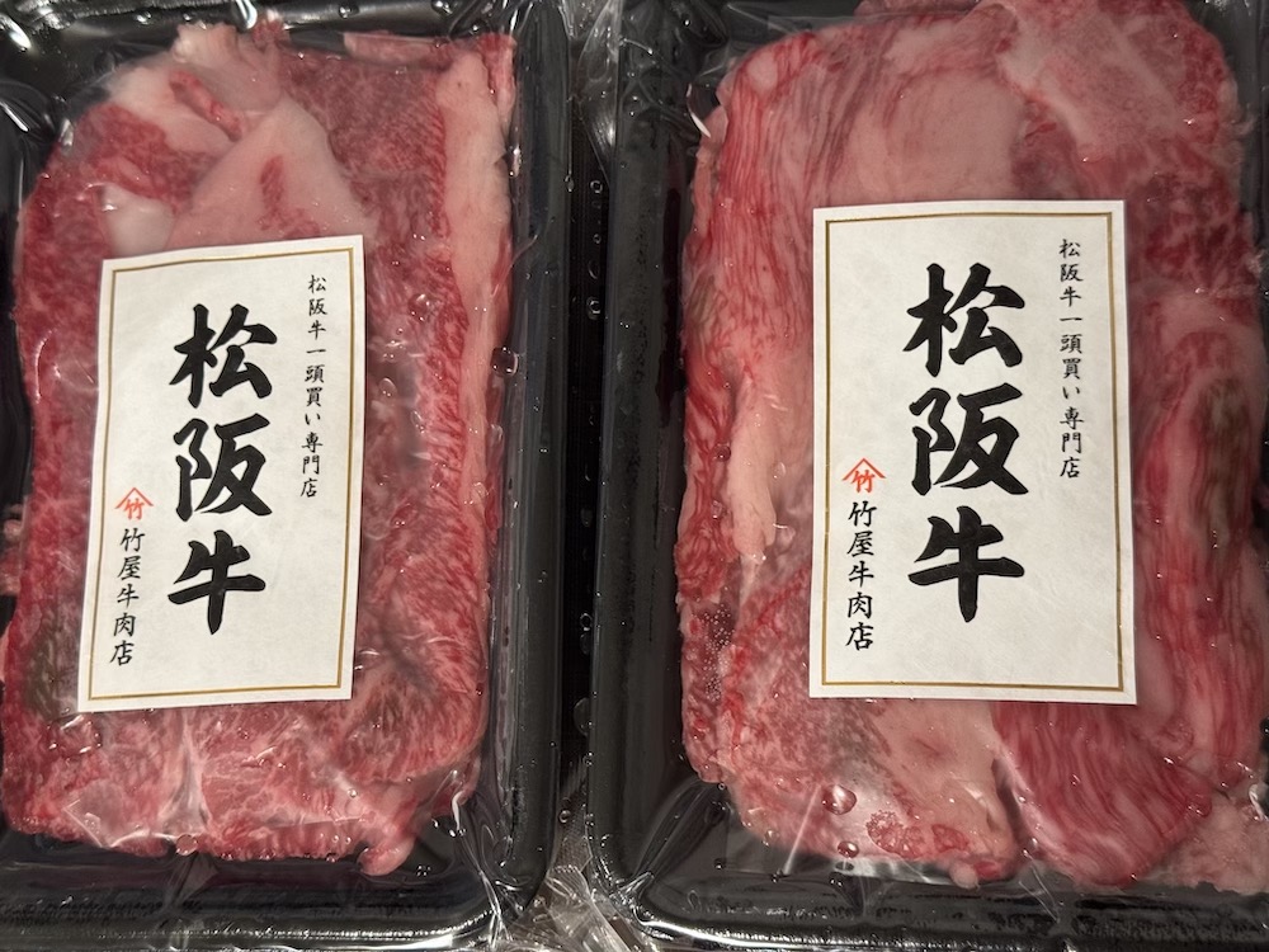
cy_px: 476
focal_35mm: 48
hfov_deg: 39.7
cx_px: 634
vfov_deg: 30.3
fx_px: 1760
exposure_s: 1/33
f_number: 1.78
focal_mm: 6.76
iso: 200
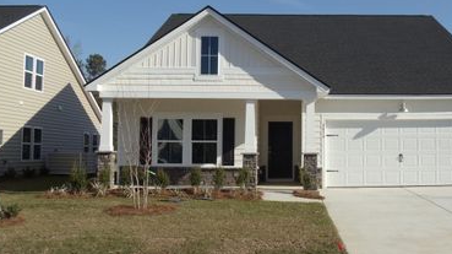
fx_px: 779
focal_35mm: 65
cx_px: 292
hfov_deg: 32.2
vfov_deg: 18.5
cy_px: 116
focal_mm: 6
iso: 100
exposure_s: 1/400
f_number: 7.1
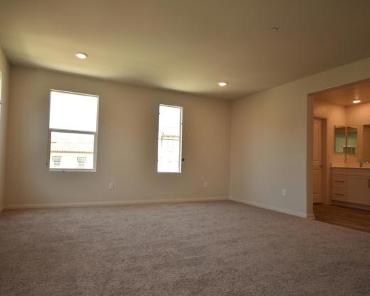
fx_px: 247
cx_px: 159
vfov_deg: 61.8
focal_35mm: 23
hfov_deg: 73.2
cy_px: 151
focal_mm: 13
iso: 100
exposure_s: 1/50
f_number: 4.5
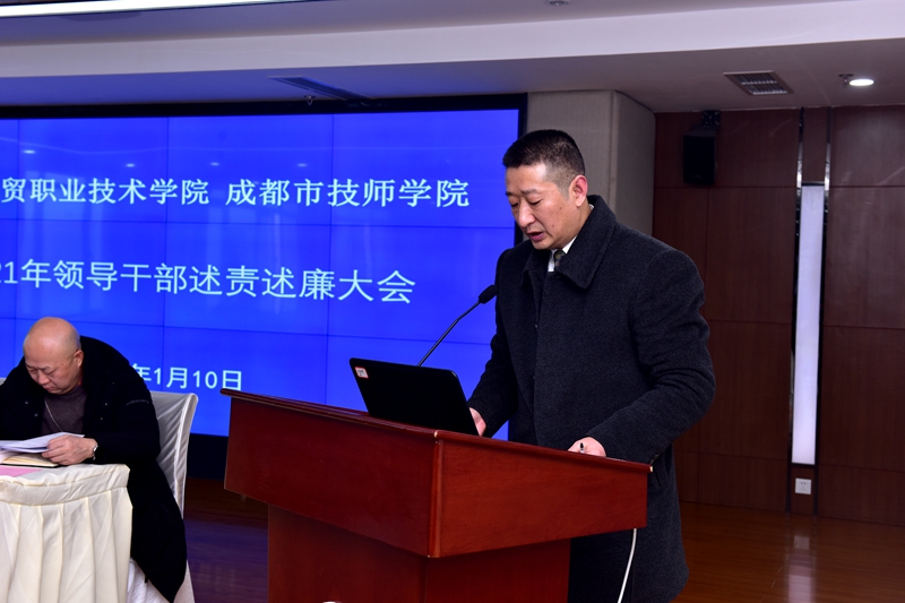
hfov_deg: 41.1
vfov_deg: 28.1
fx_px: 1206
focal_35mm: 48
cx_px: 452
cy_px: 302
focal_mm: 48
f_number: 6.3
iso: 360
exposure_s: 1/60
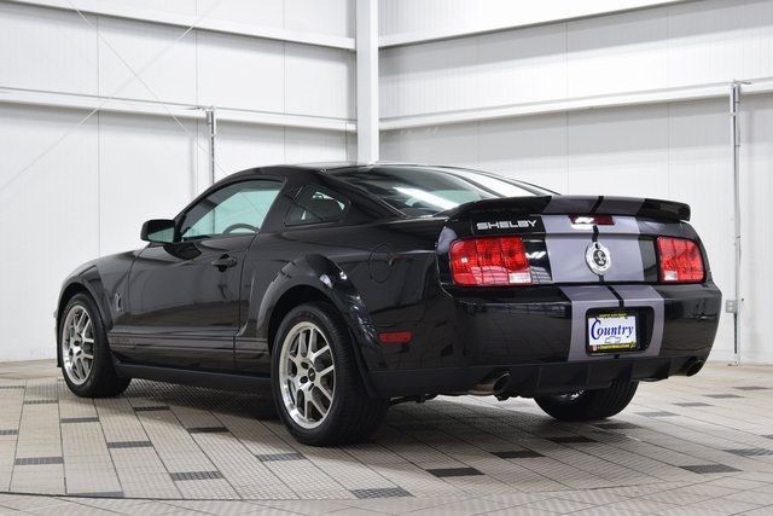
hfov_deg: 30.5
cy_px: 258
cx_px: 386
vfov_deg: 20.6
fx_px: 1417
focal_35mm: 66
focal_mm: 44
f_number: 6.3
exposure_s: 1/15
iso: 560
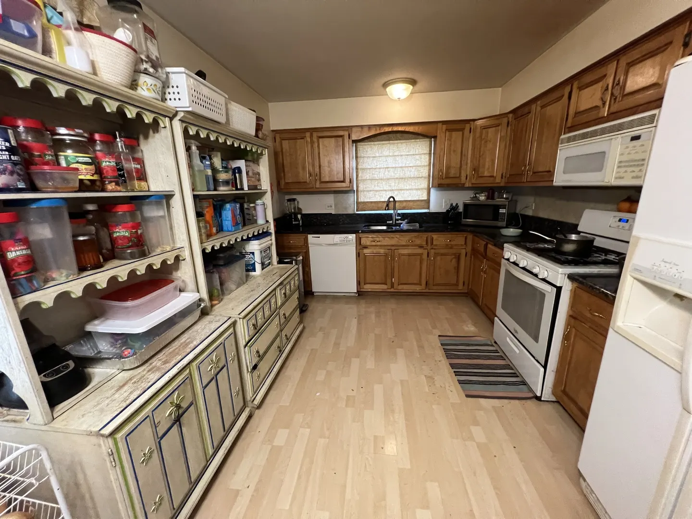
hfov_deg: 106.2
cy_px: 260
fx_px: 260
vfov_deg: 89.9
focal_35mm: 13
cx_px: 346
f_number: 1.8
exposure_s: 1/60
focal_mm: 1.57
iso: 500
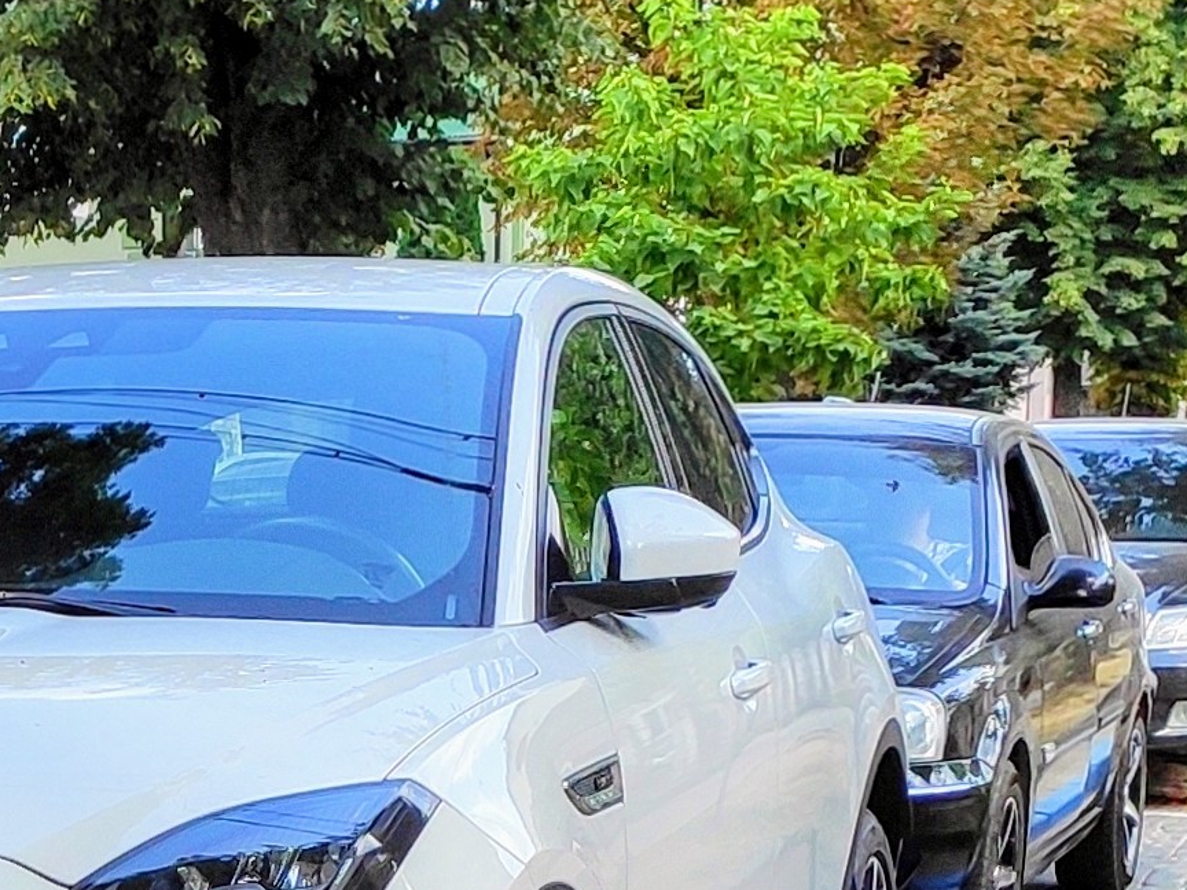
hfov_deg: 31.9
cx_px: -78
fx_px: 1852
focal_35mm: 54
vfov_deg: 26.0
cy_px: 835
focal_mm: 4.74
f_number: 1.79
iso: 112
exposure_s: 1/704
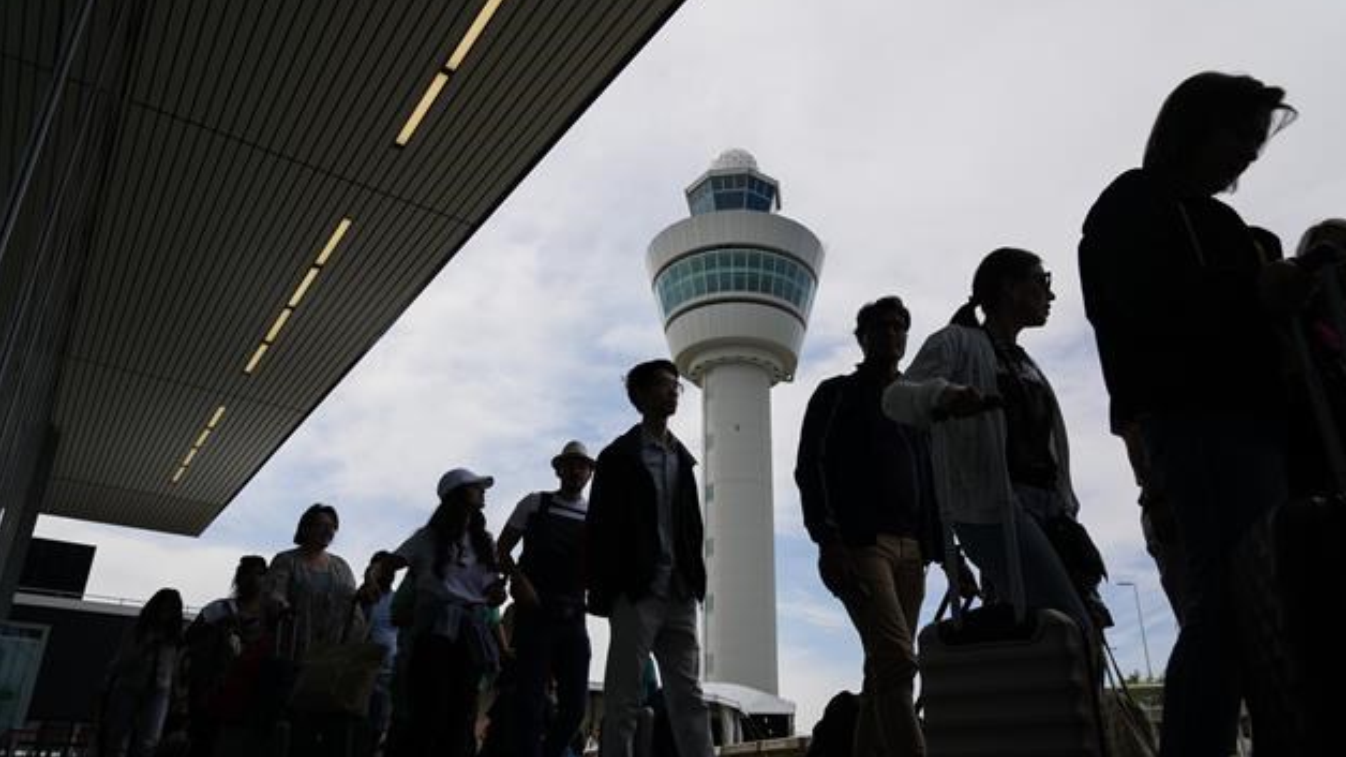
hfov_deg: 71.9
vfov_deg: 44.3
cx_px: 682
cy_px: 404
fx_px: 928
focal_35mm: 26
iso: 100
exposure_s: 1/640
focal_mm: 24
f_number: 5.6
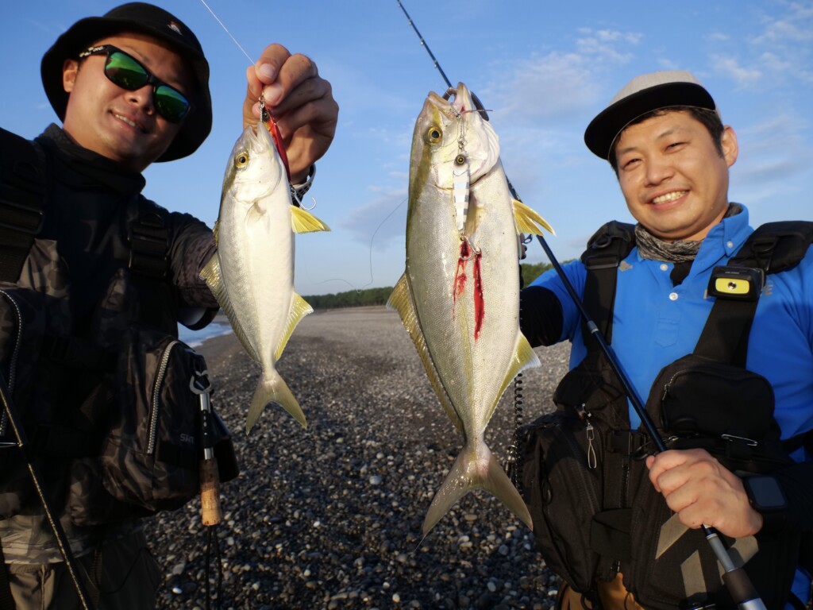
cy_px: 305
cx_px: 406
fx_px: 564
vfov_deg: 56.8
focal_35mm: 24
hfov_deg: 71.6
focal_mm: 12
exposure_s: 1/640
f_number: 6.3
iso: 400
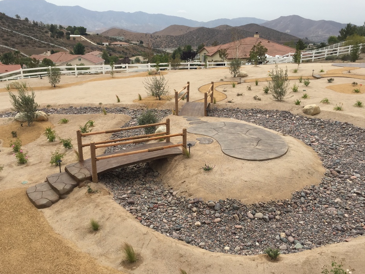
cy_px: 138
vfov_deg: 45.5
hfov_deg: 58.3
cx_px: 178
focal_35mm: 31
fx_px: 327
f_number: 2.2
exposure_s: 1/2475
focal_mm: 4.15
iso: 32
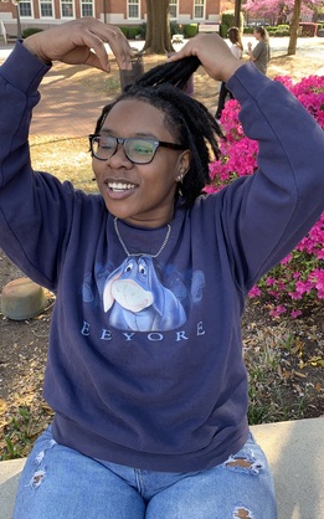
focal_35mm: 33
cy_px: 235
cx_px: 148
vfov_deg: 58.1
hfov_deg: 38.3
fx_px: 467
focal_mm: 4.25
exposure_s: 1/121
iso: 32
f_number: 1.8
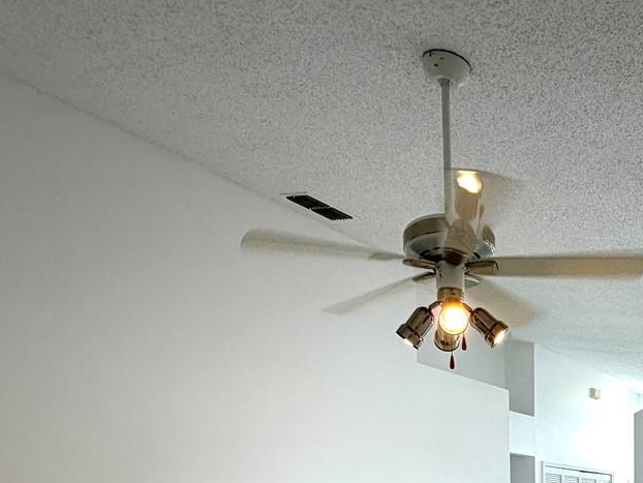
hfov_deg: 47.8
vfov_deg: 32.2
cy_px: 593
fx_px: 669
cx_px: 535
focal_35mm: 36
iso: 50
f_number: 2.2
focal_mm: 2.22
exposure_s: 1/120
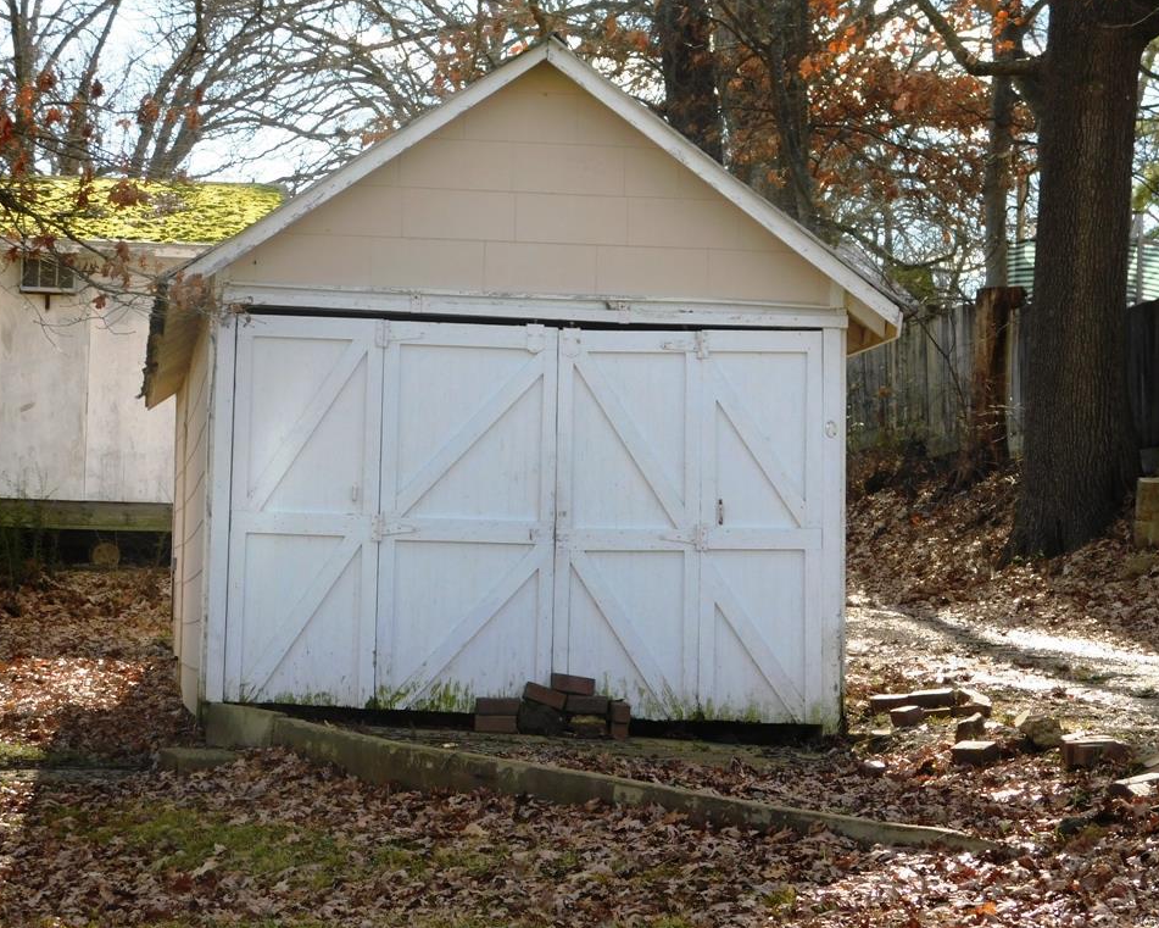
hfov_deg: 18.5
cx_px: 547
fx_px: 3568
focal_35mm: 104
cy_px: 461
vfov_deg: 14.8
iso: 125
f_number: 4.6
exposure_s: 1/320
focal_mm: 17.6
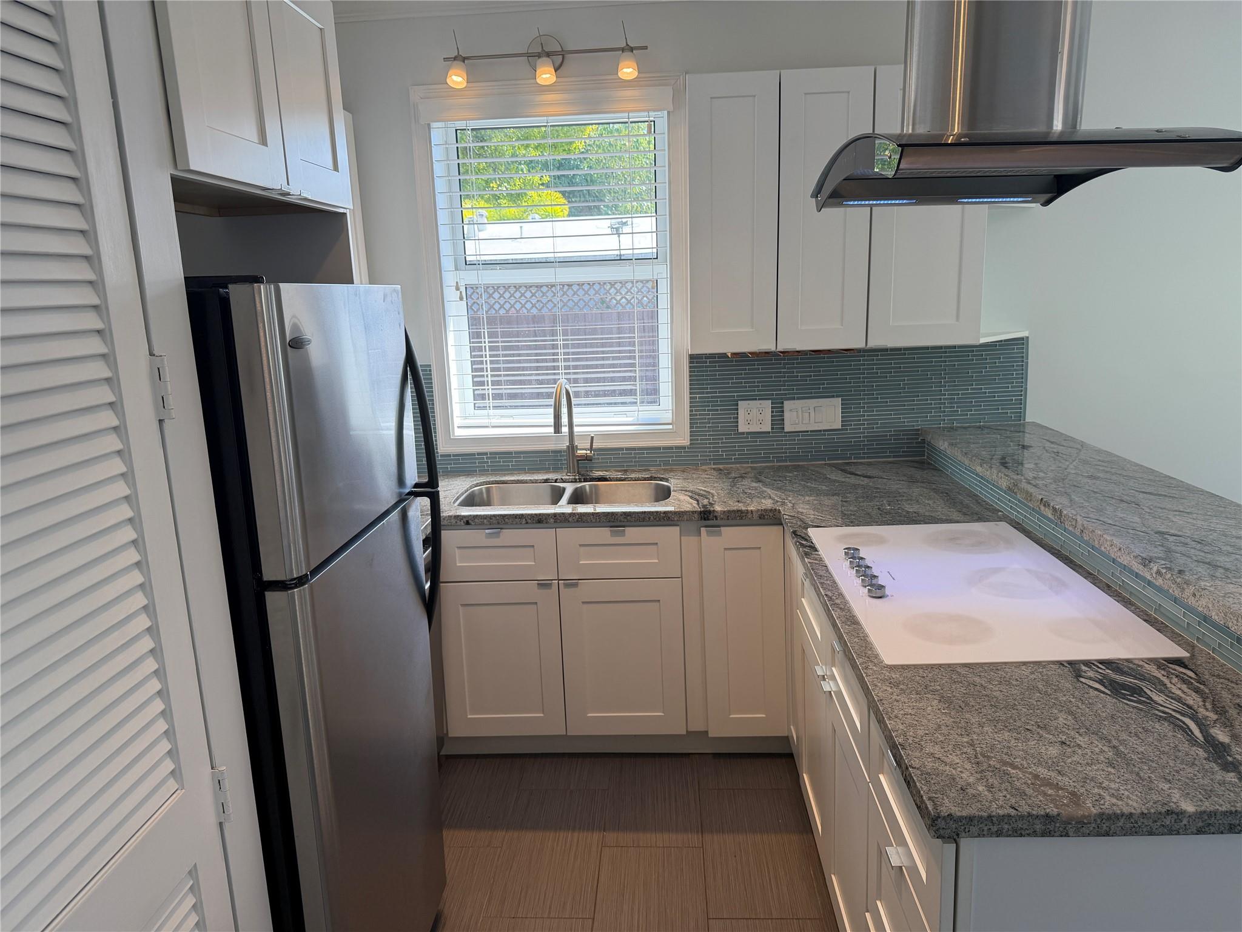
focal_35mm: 24
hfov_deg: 71.6
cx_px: 621
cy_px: 466
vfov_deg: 56.8
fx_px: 861
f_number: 1.78
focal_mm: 6.76
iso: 80
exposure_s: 1/254
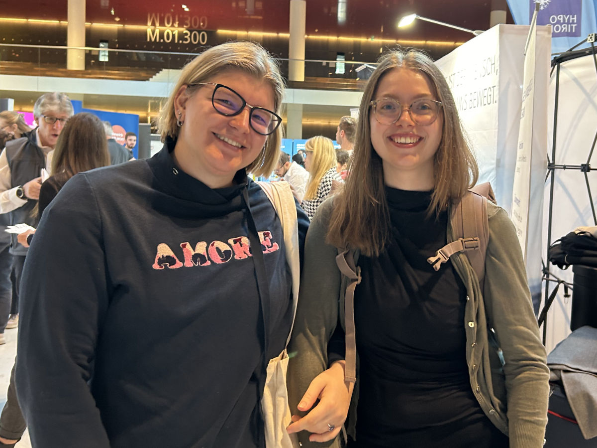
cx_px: 298
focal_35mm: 26
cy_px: 224
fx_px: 448
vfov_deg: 53.0
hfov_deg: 67.3
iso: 160
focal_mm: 5.7
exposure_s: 1/50
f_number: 1.5
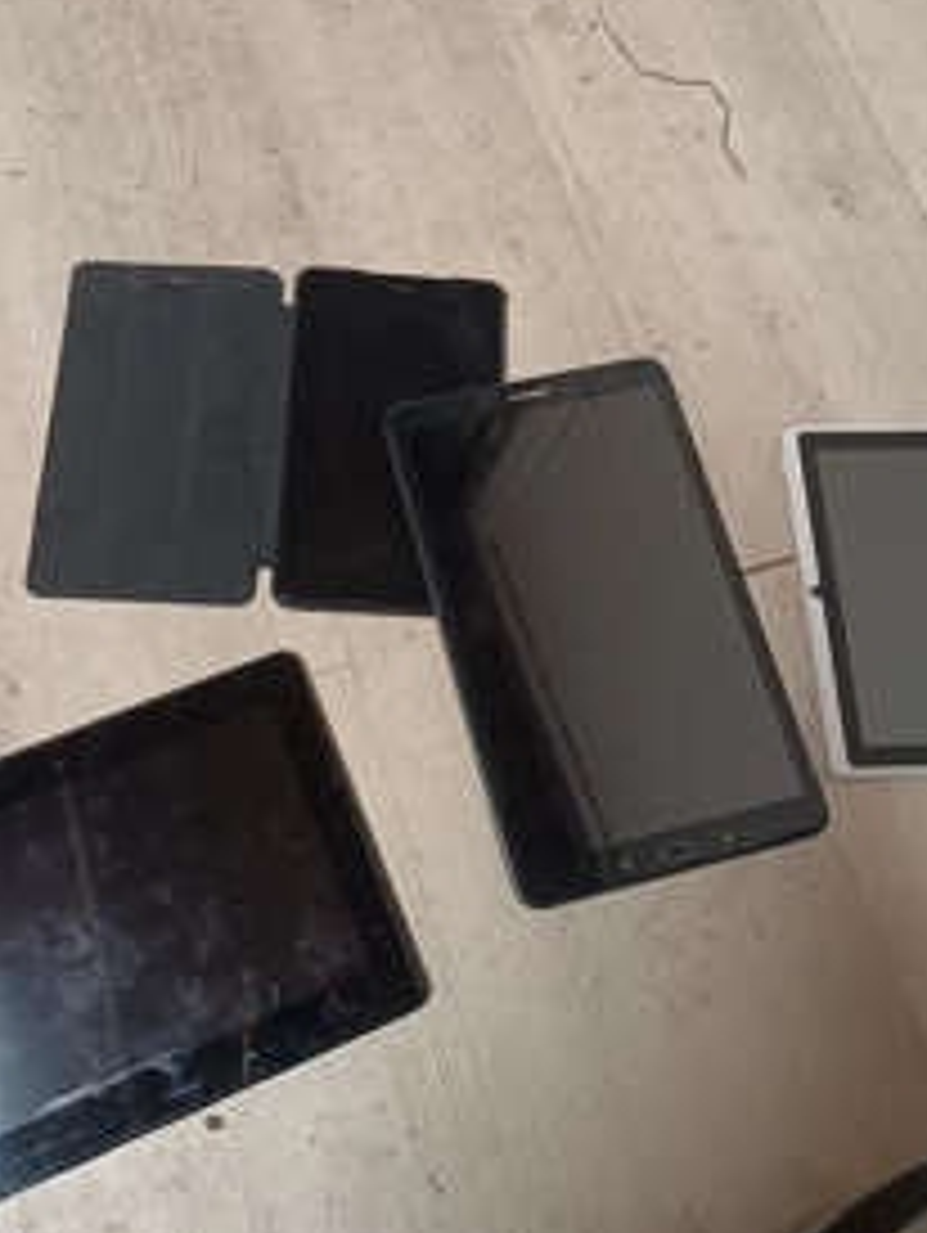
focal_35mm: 35
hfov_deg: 40.7
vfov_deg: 52.5
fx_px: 1248
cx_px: 414
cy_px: 544
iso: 1422
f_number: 1.75
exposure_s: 1/25
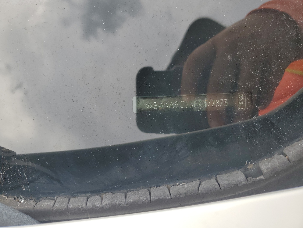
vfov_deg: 53.1
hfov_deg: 67.3
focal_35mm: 26
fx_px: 228
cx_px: 152
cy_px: 114
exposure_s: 1/625
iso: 50
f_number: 1.5
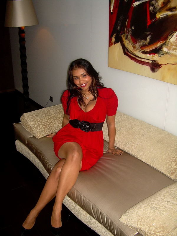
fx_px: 259
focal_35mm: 38
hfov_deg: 37.7
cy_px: 118
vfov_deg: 49.0
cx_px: 88
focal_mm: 6.3
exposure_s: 1/60
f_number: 2.8
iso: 100
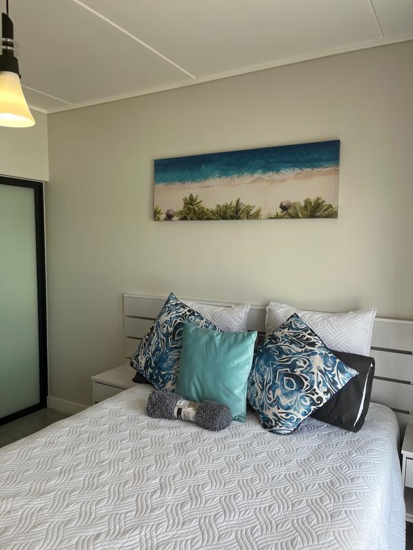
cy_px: 275
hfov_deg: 53.1
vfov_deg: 67.3
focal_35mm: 26
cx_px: 206
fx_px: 414
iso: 40
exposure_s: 1/122
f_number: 1.6
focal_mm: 5.1
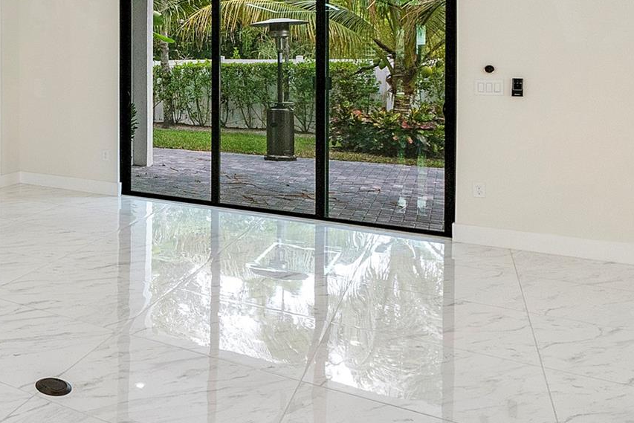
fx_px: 634
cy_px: 74
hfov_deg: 41.8
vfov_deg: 35.5
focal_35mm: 36
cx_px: -67
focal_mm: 10
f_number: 8
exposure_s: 1/125
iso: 800
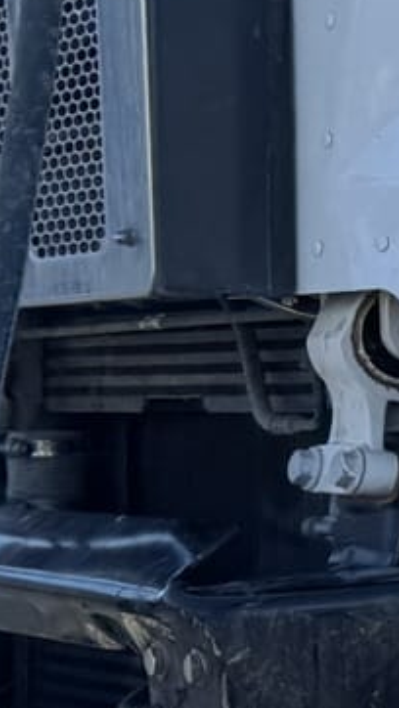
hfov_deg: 6.9
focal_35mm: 148
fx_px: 2780
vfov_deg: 14.5
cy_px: 221
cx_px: 1389
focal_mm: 6.76
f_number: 1.78
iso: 80
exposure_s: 1/2506
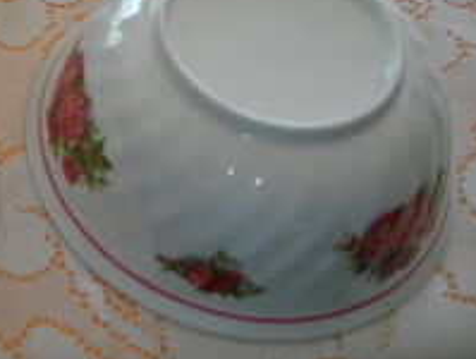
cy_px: 50
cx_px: -89
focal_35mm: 77
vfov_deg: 18.9
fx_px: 1061
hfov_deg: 23.3
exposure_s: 1/80
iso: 200
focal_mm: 5.7
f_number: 2.9
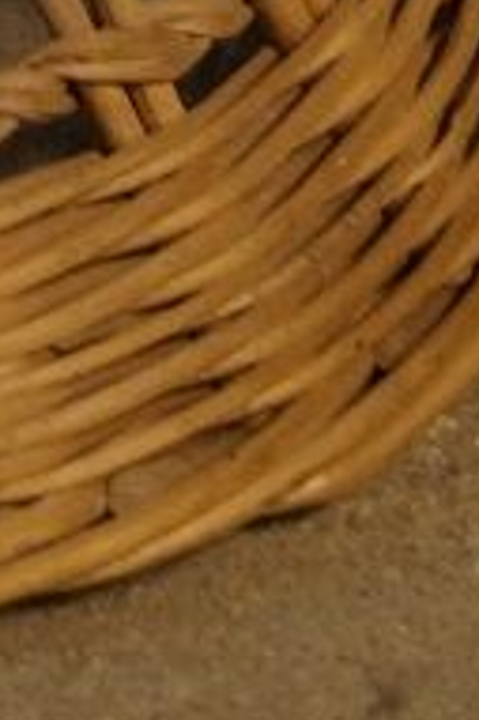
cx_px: -470
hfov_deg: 5.8
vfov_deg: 8.4
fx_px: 4618
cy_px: -778
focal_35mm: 231
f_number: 4.5
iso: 1600
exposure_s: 1/30
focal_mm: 30
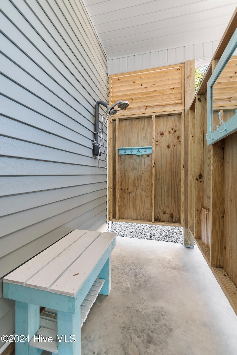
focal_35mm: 15
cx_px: 118
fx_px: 148
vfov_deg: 100.4
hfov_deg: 77.3
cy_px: 178
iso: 100
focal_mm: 10
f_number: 4.5
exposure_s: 1/2
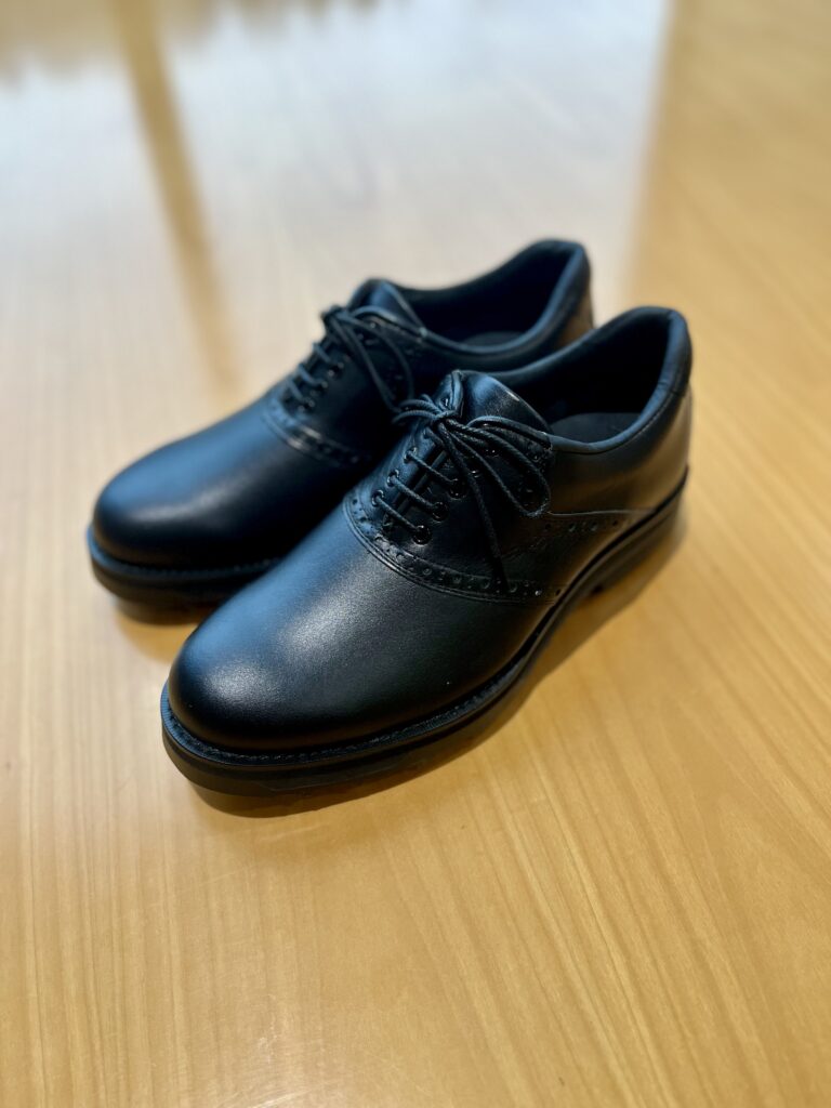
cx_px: 416
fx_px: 832
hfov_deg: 53.1
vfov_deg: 67.3
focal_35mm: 26
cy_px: 554
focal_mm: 5.1
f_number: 1.6
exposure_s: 1/100
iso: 80
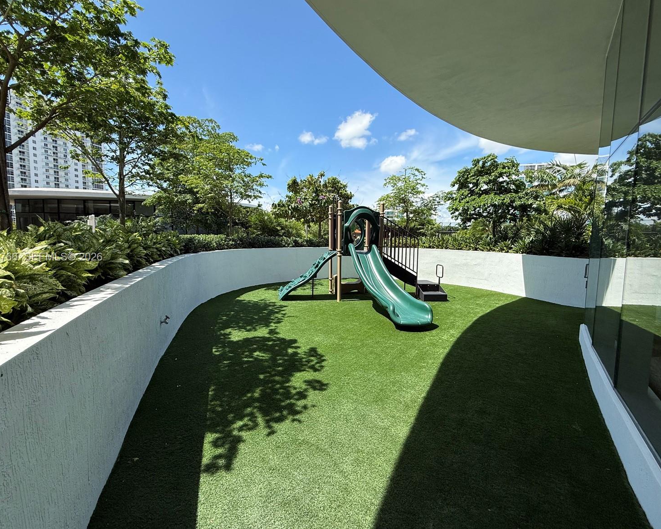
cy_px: 258
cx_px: 324
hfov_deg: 96.8
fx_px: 293
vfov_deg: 84.0
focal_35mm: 15
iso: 50
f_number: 2.2
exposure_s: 1/1285
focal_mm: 2.22
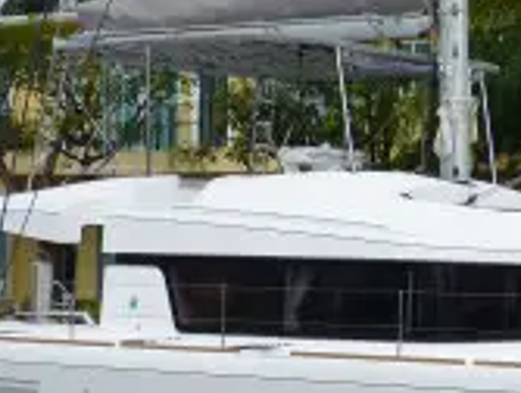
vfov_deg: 11.4
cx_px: 365
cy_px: 377
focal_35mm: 130
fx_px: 1961
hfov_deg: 15.1
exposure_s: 1/640
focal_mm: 6.1
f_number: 3.7
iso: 100
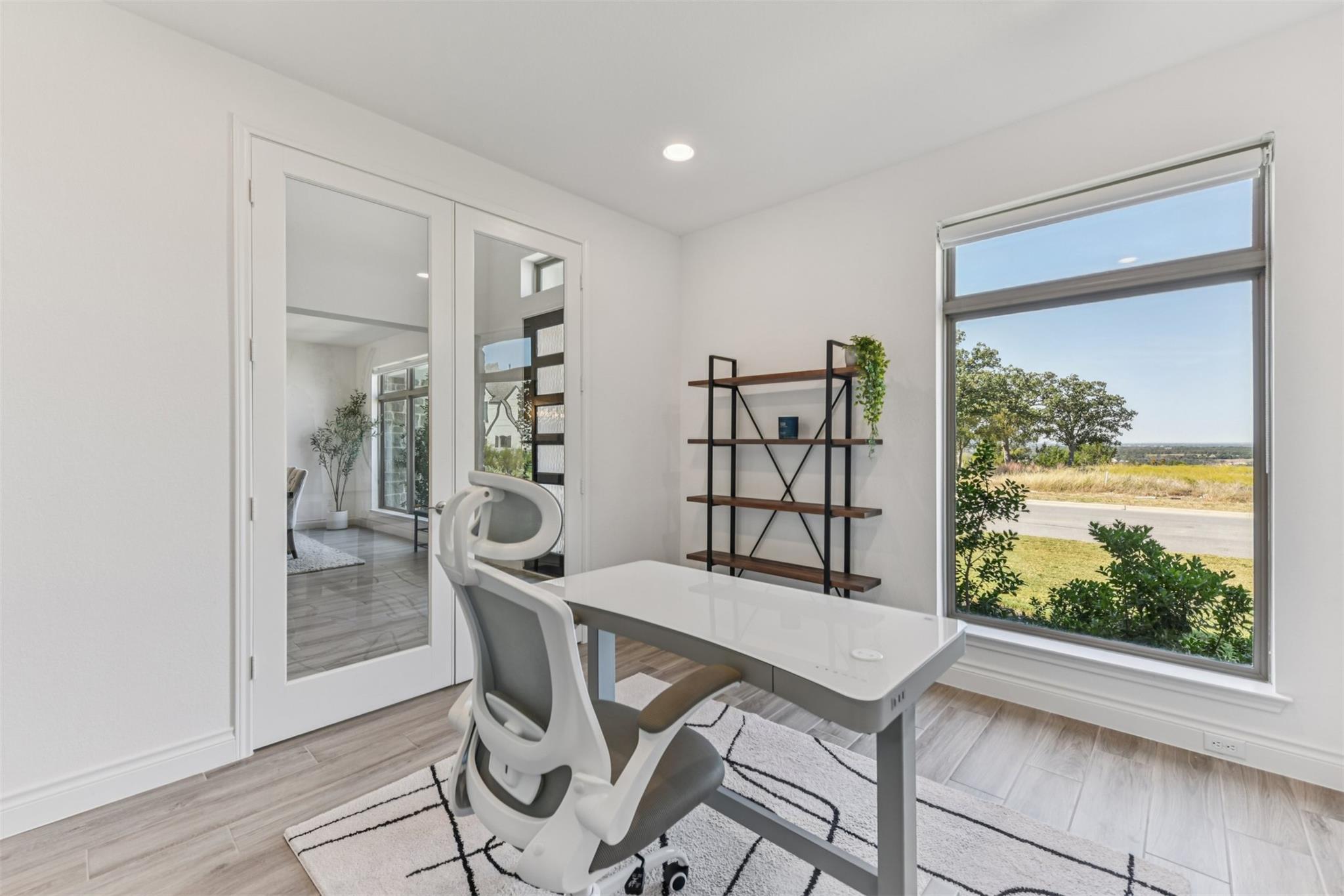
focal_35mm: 14
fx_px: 523
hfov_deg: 104.3
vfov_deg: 81.2
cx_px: 672
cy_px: 448
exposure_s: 1/25
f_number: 8
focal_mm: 14
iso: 100
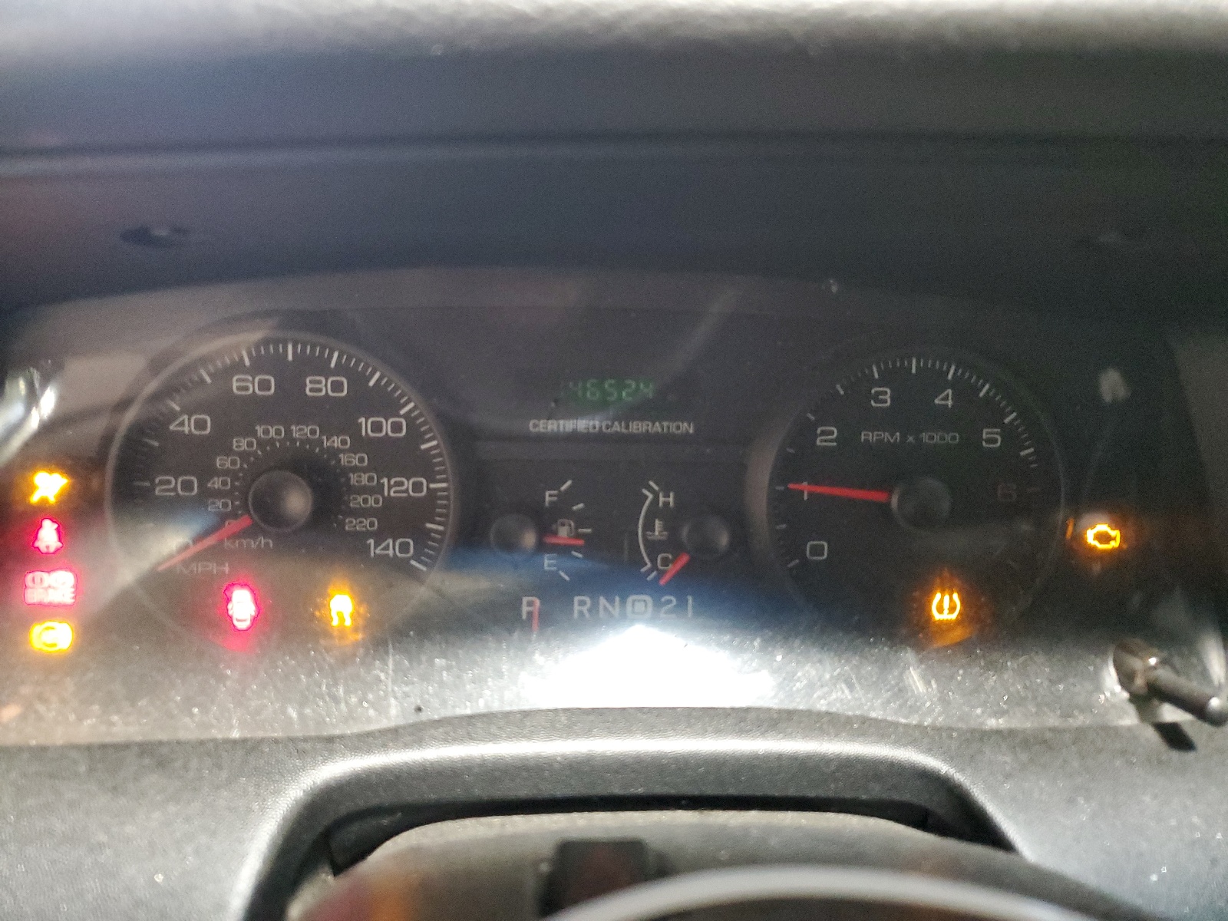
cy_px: 460
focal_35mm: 26
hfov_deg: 67.3
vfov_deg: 53.1
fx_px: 922
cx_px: 614
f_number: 1.5
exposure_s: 1/15
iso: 585
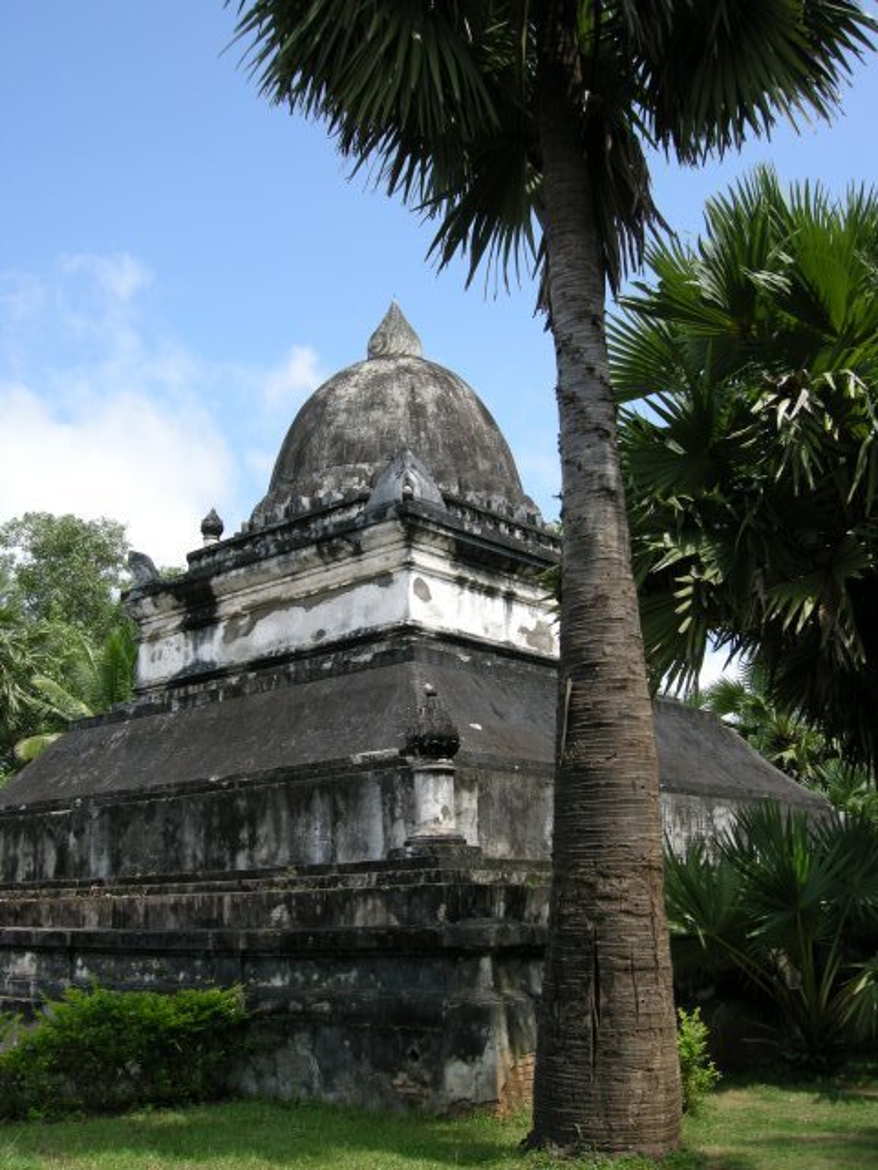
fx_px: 1217
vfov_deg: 51.4
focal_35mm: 36
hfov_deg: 39.7
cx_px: 439
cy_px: 585
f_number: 5.4
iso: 64
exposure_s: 1/208
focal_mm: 7.5
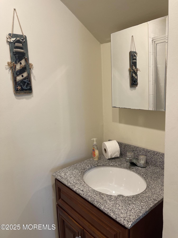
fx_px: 171
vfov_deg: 69.4
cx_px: 89
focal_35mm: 25
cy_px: 119
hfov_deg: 54.9
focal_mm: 5.1
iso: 64
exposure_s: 1/60
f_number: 1.6
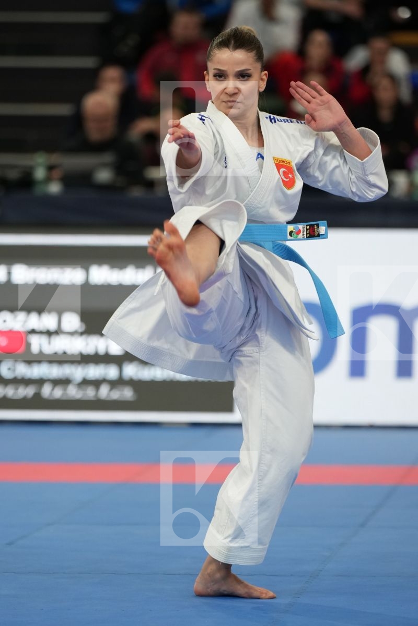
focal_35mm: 262
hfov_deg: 5.2
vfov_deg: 7.9
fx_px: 4563
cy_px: 313
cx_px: 209
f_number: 2.8
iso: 1000
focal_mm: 175
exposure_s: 1/500
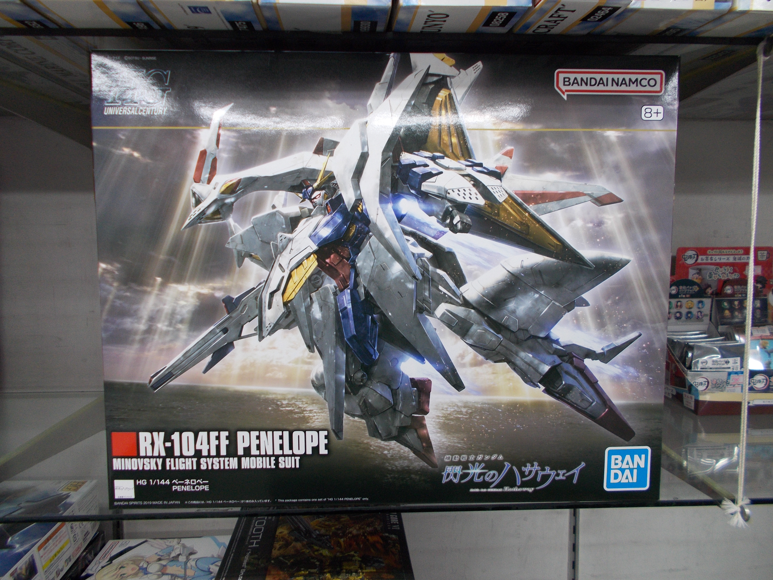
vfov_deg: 53.1
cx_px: 386
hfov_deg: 67.3
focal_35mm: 26
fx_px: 581
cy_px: 290
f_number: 3.2
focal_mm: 4.6
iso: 125
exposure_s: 1/25
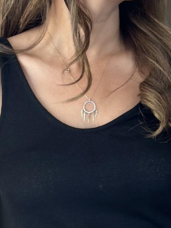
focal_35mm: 203
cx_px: 90
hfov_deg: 7.3
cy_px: 207
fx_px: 1337
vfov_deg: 9.7
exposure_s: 1/92
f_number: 1.78
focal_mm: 6.86
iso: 125
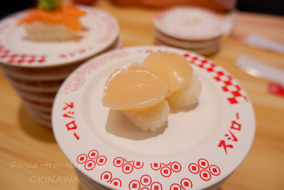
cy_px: 95
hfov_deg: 76.1
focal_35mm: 23
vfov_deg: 55.1
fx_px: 181
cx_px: 142
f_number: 3.5
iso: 200
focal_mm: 15
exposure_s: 1/100
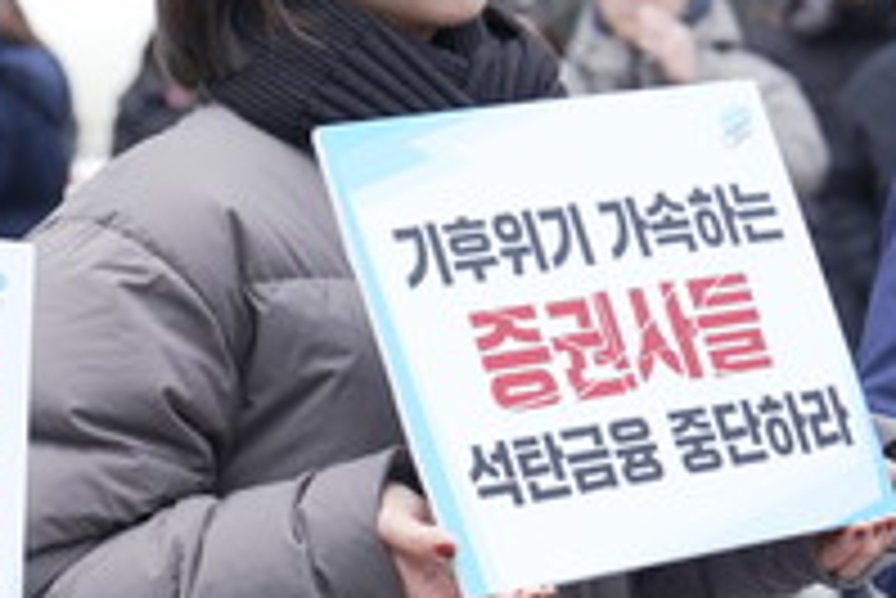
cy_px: 402
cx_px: -374
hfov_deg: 9.5
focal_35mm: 211
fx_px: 5255
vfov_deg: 6.5
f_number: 5.6
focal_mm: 70
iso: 400
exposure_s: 1/125
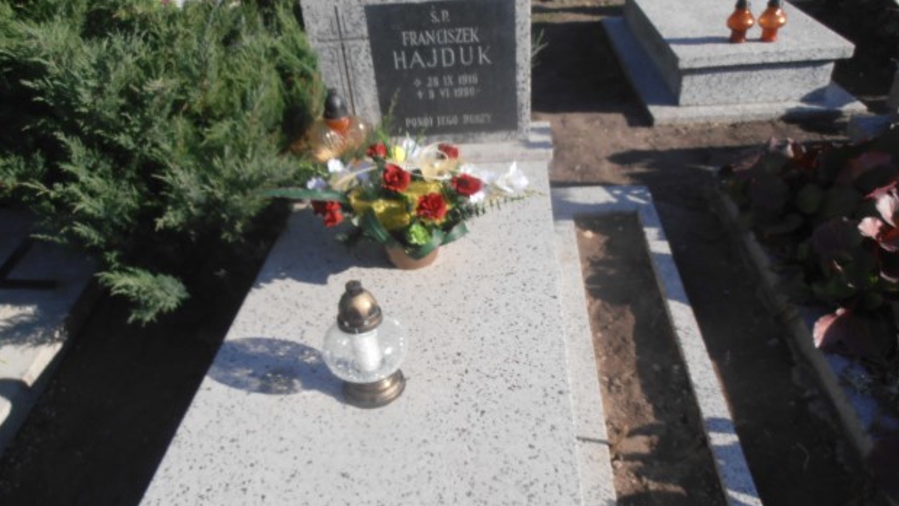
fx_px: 644
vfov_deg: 42.7
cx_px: 451
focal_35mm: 27
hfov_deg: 69.9
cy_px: 302
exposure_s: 1/800
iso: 80
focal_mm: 4.2
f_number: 3
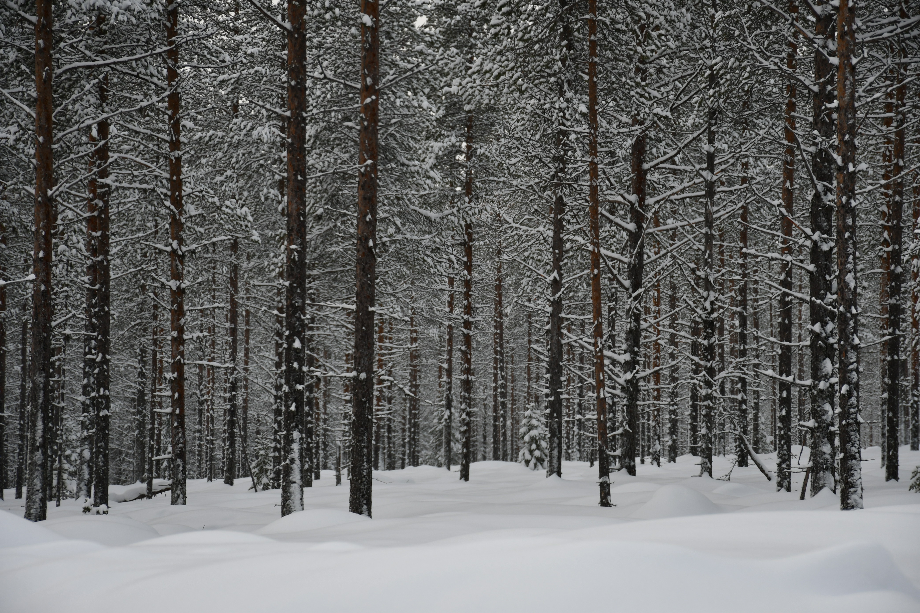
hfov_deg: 16.1
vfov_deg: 10.8
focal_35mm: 127
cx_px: 460
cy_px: 306
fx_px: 3245
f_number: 5.6
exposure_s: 1/250
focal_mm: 85
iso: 200
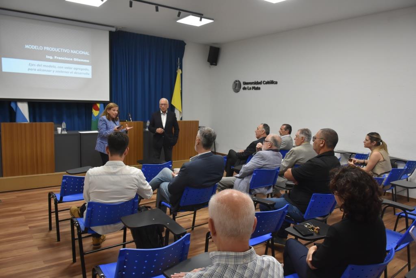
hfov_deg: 67.4
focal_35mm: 27
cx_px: 208
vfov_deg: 47.9
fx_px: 312
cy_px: 139
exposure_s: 1/125
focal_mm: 18
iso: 1600
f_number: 5.6
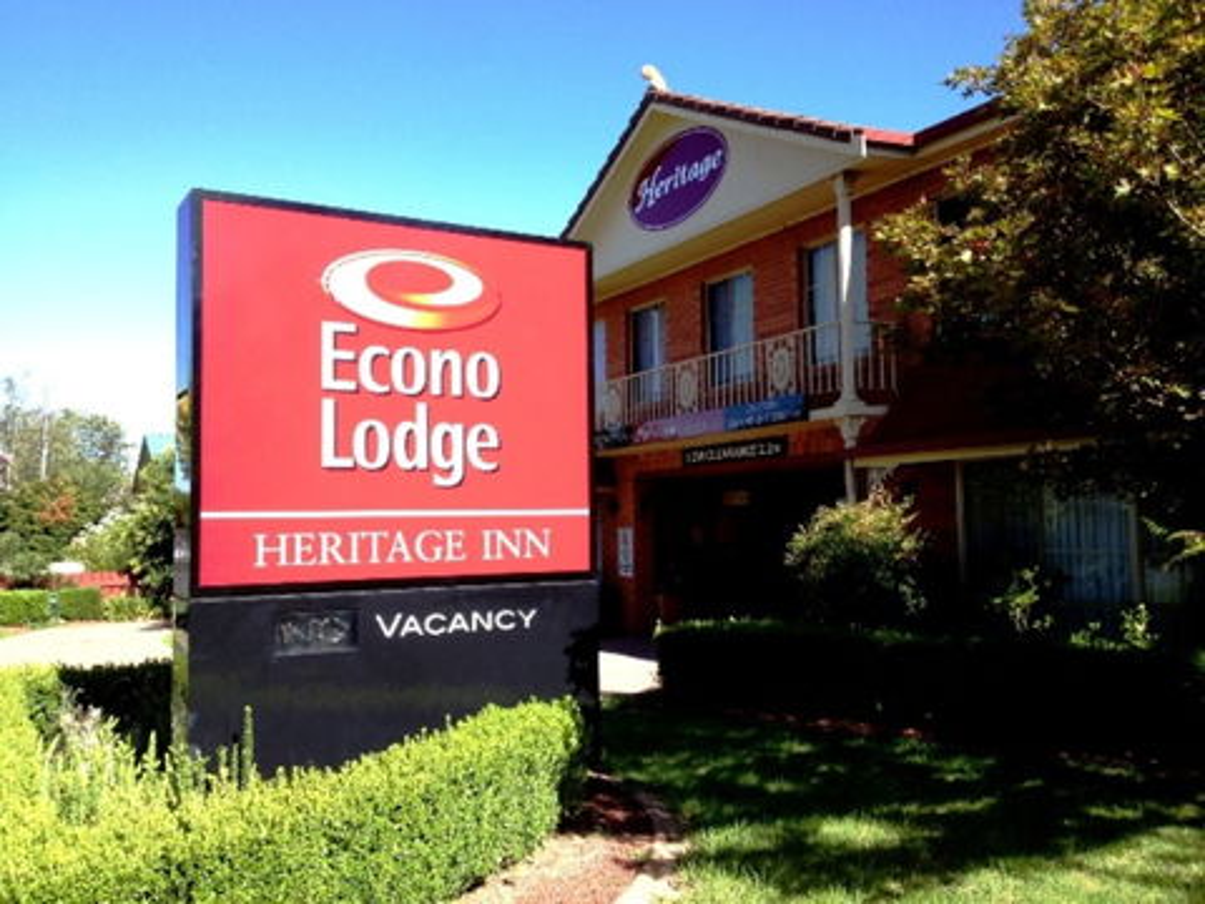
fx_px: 1218
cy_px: 452
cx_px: 602
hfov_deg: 52.6
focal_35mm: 35
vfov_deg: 40.7
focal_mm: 4.28
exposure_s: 1/747
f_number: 2.4
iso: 50
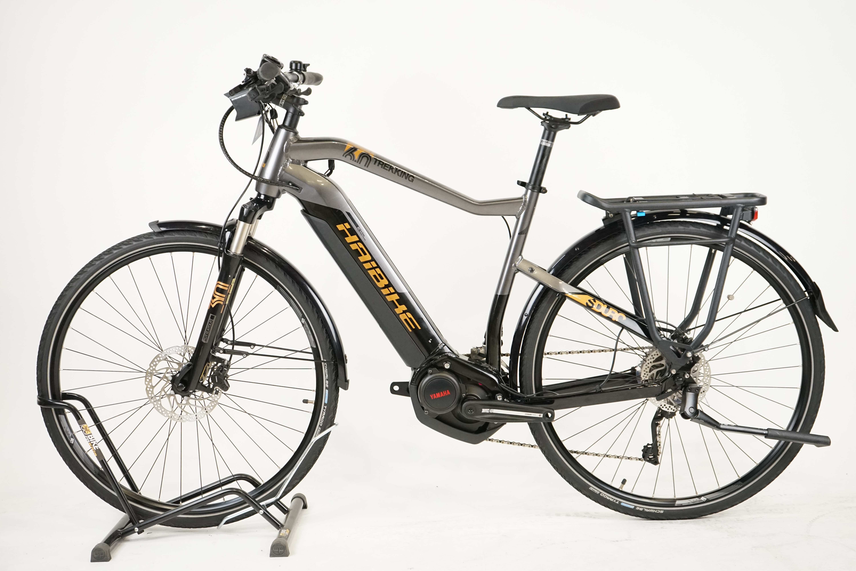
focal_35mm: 54
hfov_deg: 36.9
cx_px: 428
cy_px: 286
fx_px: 1284
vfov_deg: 25.1
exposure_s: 1/200
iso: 3200
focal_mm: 54
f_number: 5.6
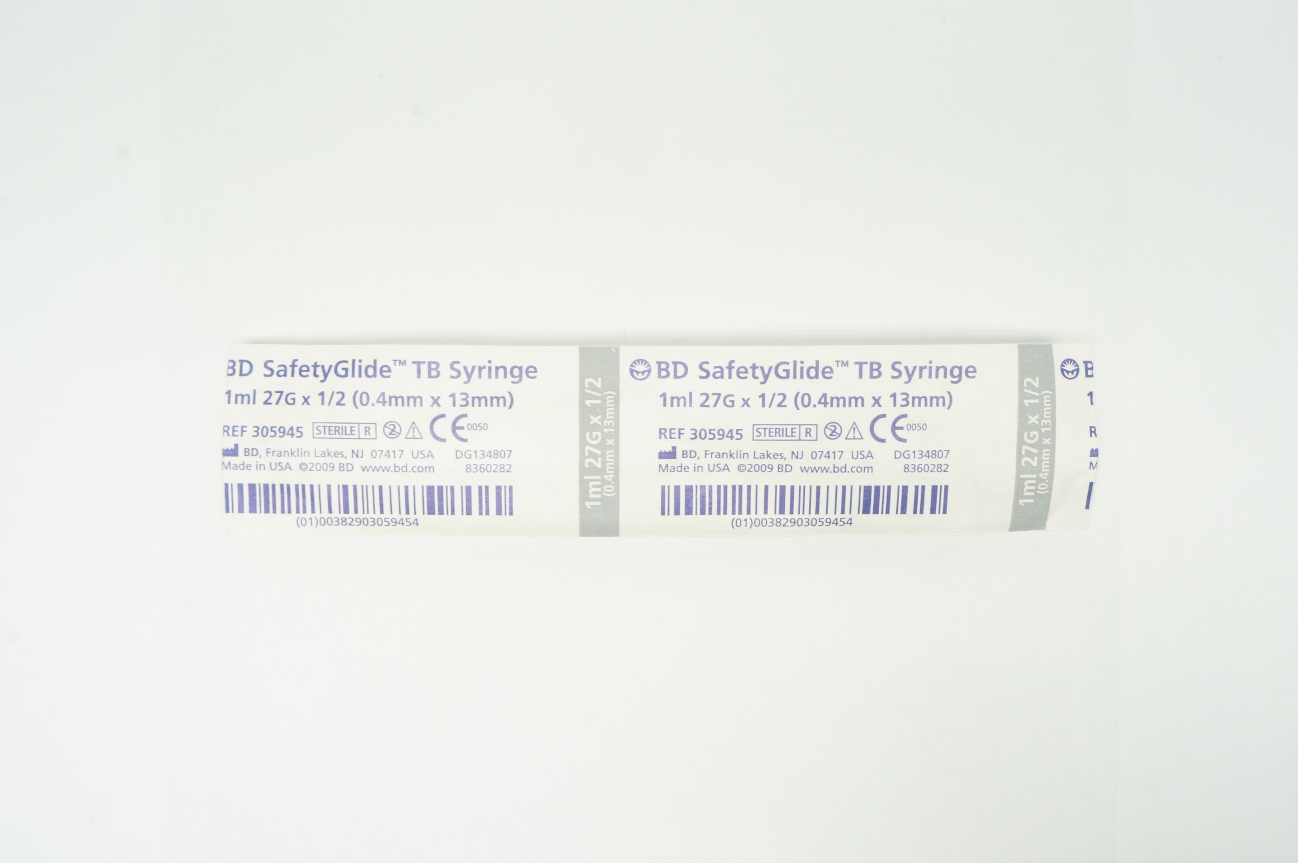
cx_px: 649
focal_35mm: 38
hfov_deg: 51.3
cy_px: 432
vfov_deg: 35.4
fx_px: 1351
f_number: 14
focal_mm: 25
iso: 400
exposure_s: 1/8
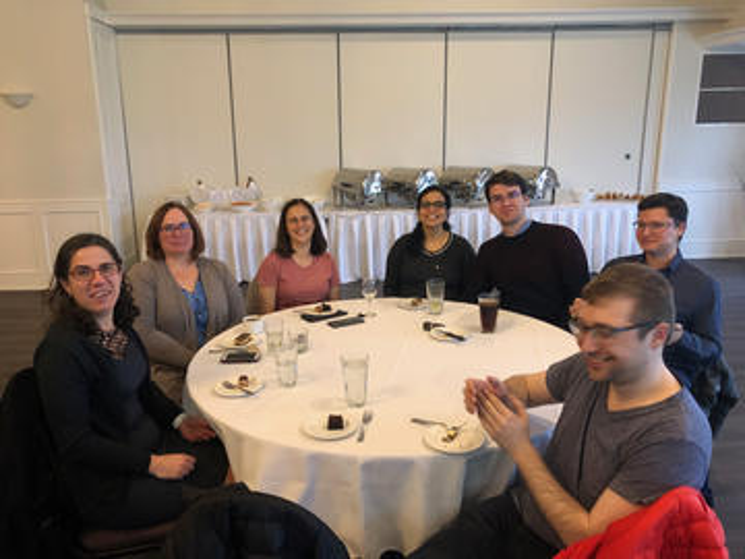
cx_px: 372
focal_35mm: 28
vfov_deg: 49.7
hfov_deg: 63.4
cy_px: 280
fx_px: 603
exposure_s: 1/40
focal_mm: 3.99
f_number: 1.8
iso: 320
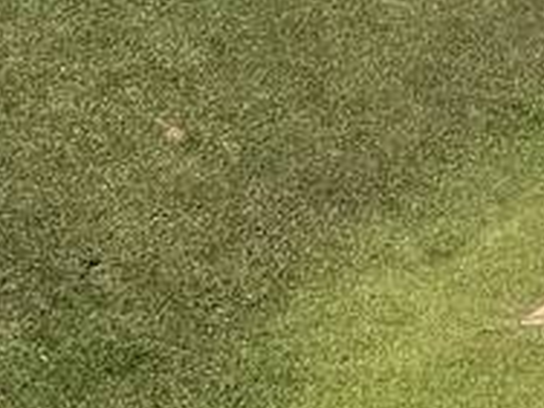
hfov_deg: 8.2
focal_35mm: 184
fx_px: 2892
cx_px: 1910
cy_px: -182
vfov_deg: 7.9
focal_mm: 6.76
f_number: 1.78
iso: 80
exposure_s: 1/4310
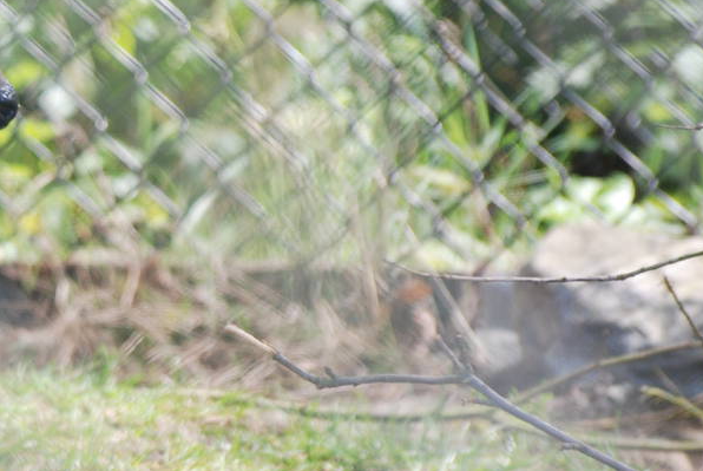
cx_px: -209
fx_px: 17323
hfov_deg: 2.3
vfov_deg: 1.6
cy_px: 308
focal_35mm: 886
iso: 400
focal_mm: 220
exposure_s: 1/125
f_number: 5.3
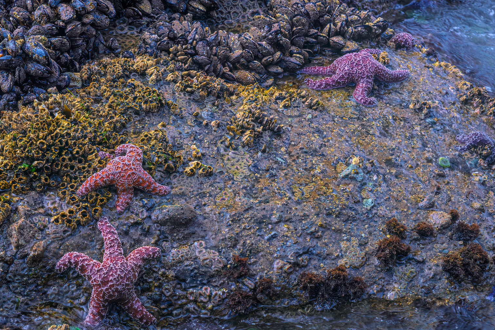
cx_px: 223
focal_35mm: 92
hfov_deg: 22.1
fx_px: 1265
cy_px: 160
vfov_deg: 14.9
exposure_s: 1/100
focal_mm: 70
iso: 250
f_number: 8
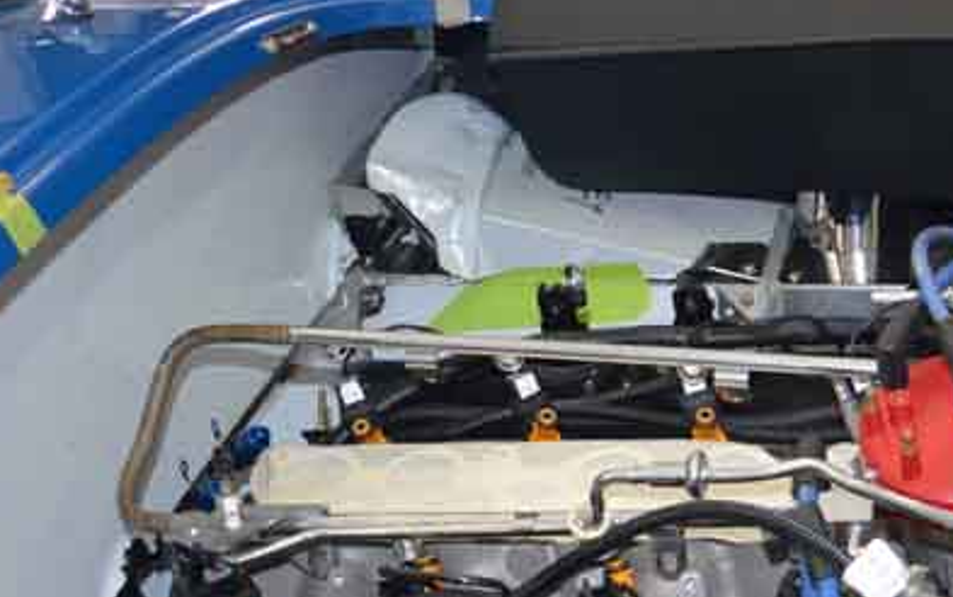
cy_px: 544
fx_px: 1455
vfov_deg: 22.6
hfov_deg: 34.5
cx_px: 832
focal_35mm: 56
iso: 450
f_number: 3.5
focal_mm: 18
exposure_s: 1/60
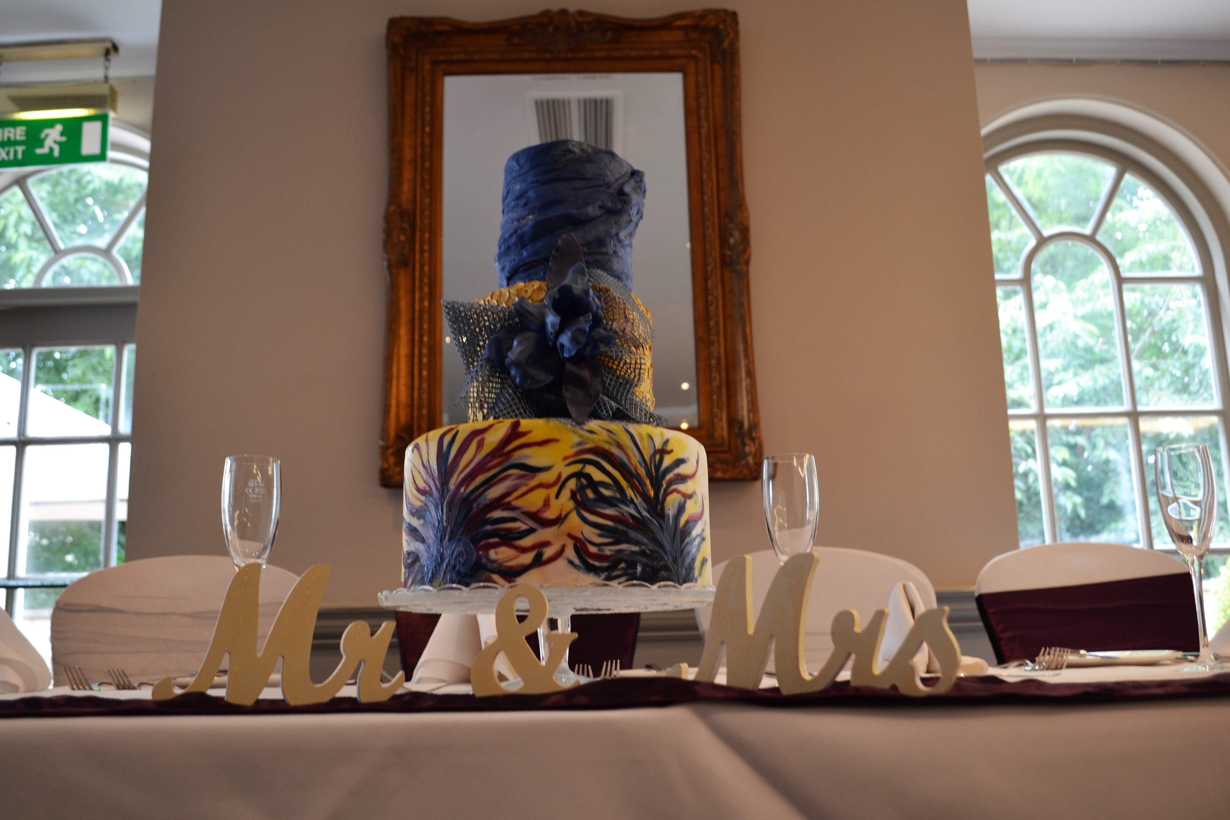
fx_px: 1025
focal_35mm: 30
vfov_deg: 43.6
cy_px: 410
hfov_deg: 61.9
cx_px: 615
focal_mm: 20
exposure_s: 1/60
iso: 400
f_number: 3.8
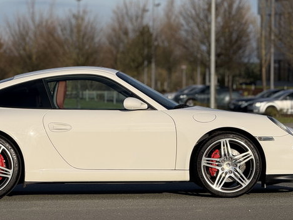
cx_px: 100
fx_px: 1667
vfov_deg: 7.5
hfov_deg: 10.0
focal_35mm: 197
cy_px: 107
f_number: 2.8
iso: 50
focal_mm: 15.66
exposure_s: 1/2083
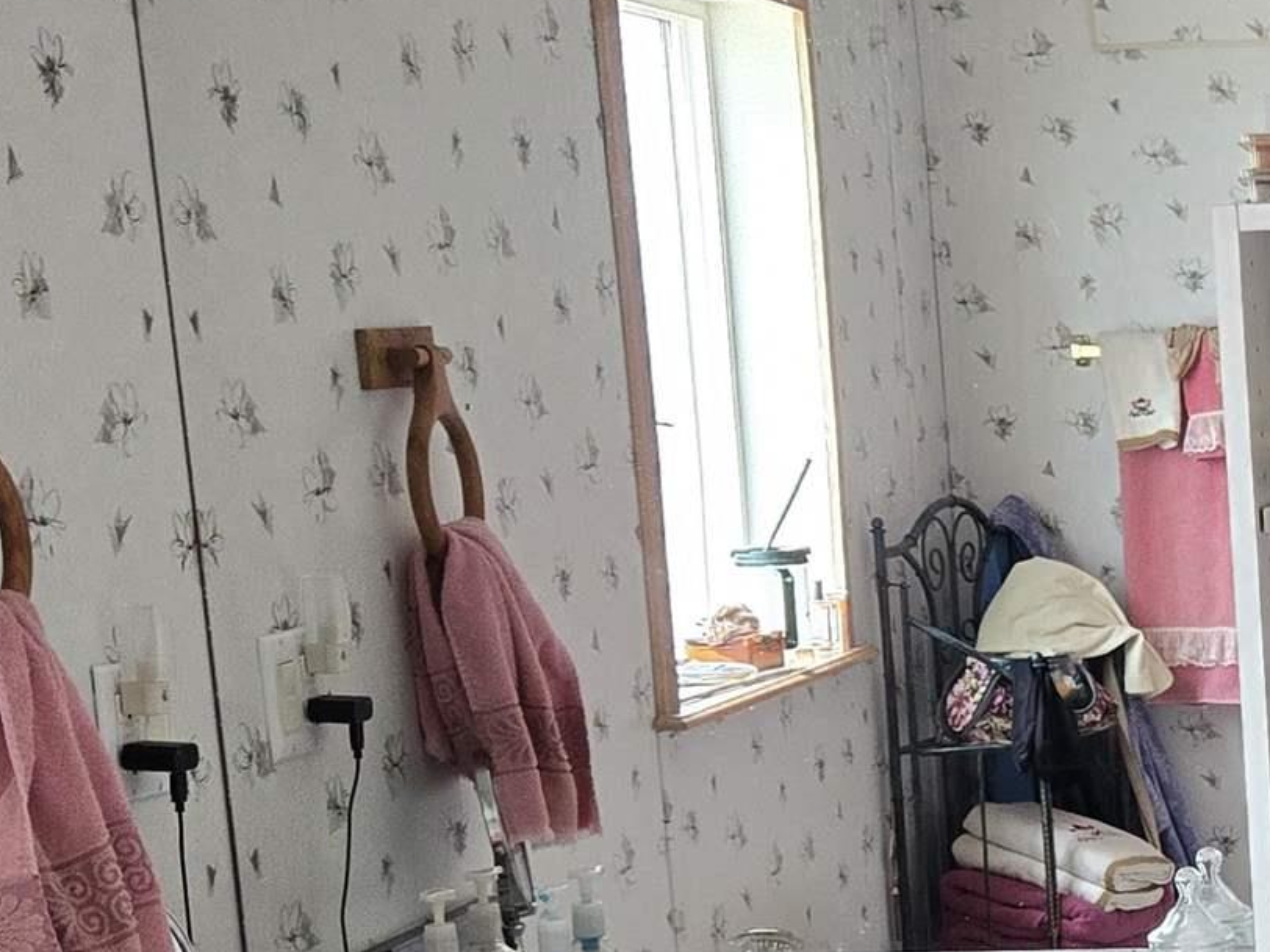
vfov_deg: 16.5
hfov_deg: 20.4
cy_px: 1002
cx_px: 1678
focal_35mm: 87
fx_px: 3192
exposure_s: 1/120
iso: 250
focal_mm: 5.4
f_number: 1.8
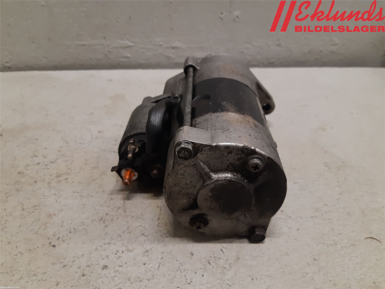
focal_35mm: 26
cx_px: 192
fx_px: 289
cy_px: 144
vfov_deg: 53.1
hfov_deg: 67.3
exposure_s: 1/50
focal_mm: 3.93
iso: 160
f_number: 1.7
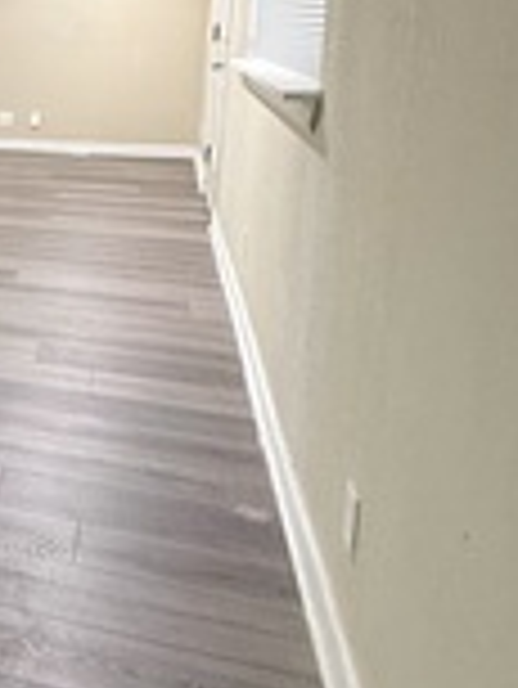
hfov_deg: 26.4
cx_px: -203
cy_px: 166
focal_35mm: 44
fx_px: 877
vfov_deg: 41.6
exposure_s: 1/60
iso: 400
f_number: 2.2
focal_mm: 2.22
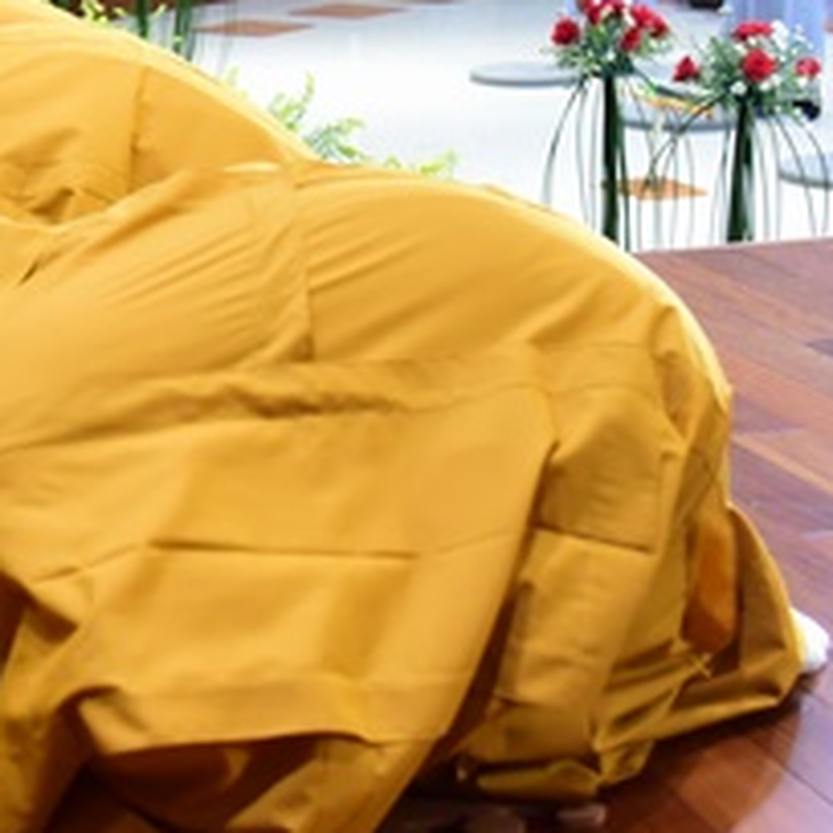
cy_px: 165
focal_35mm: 84
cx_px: -114
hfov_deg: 19.6
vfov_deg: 20.4
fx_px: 2287
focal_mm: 31
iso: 1600
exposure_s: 1/60
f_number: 4
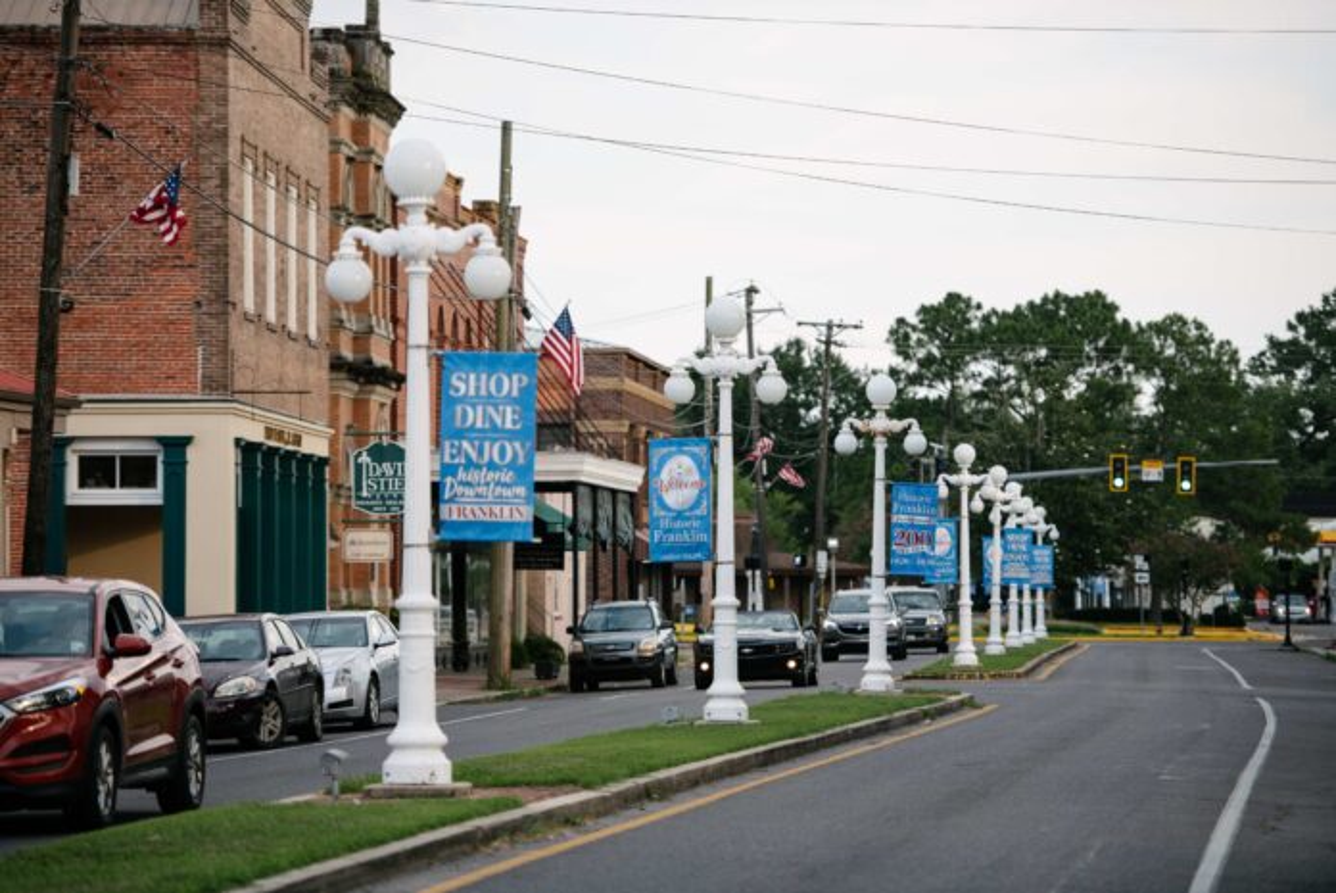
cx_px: 668
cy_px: 446
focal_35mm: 140
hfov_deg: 14.6
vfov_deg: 9.8
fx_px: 5199
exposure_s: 1/800
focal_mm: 140
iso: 200
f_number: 2.8
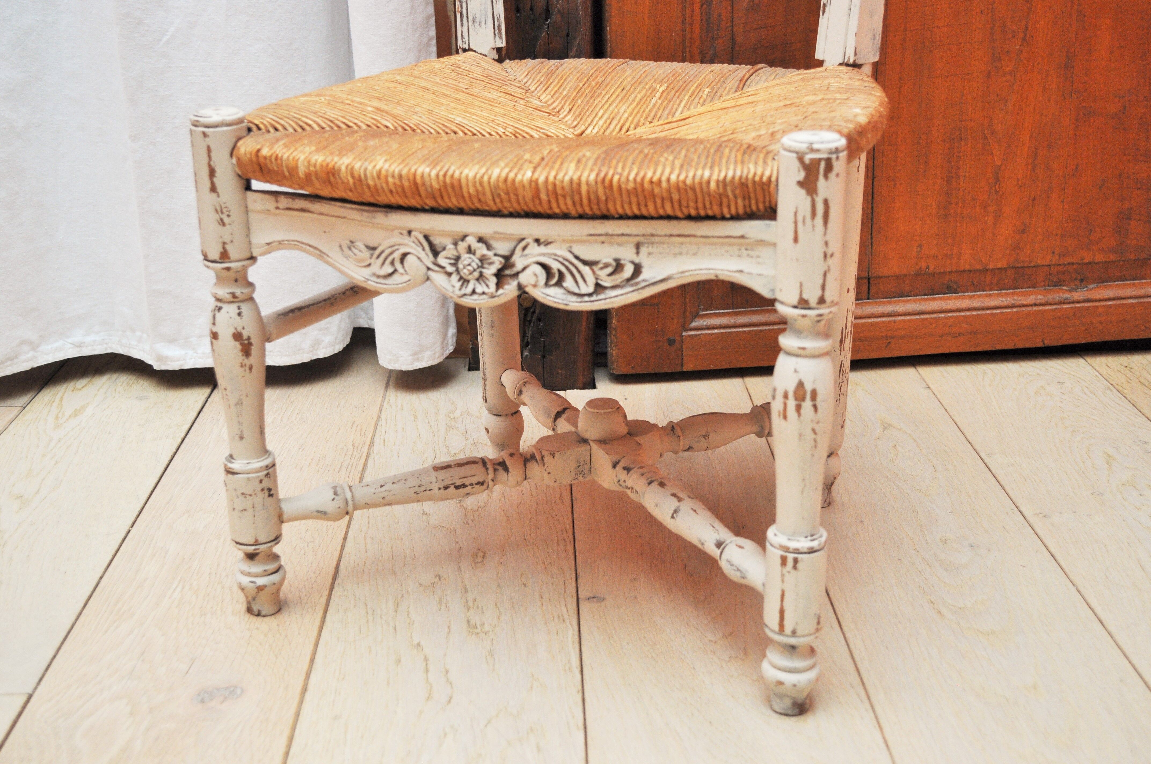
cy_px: 382
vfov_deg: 29.8
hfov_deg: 43.7
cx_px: 576
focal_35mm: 45
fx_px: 1437
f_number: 5
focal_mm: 30
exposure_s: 1/100
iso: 400
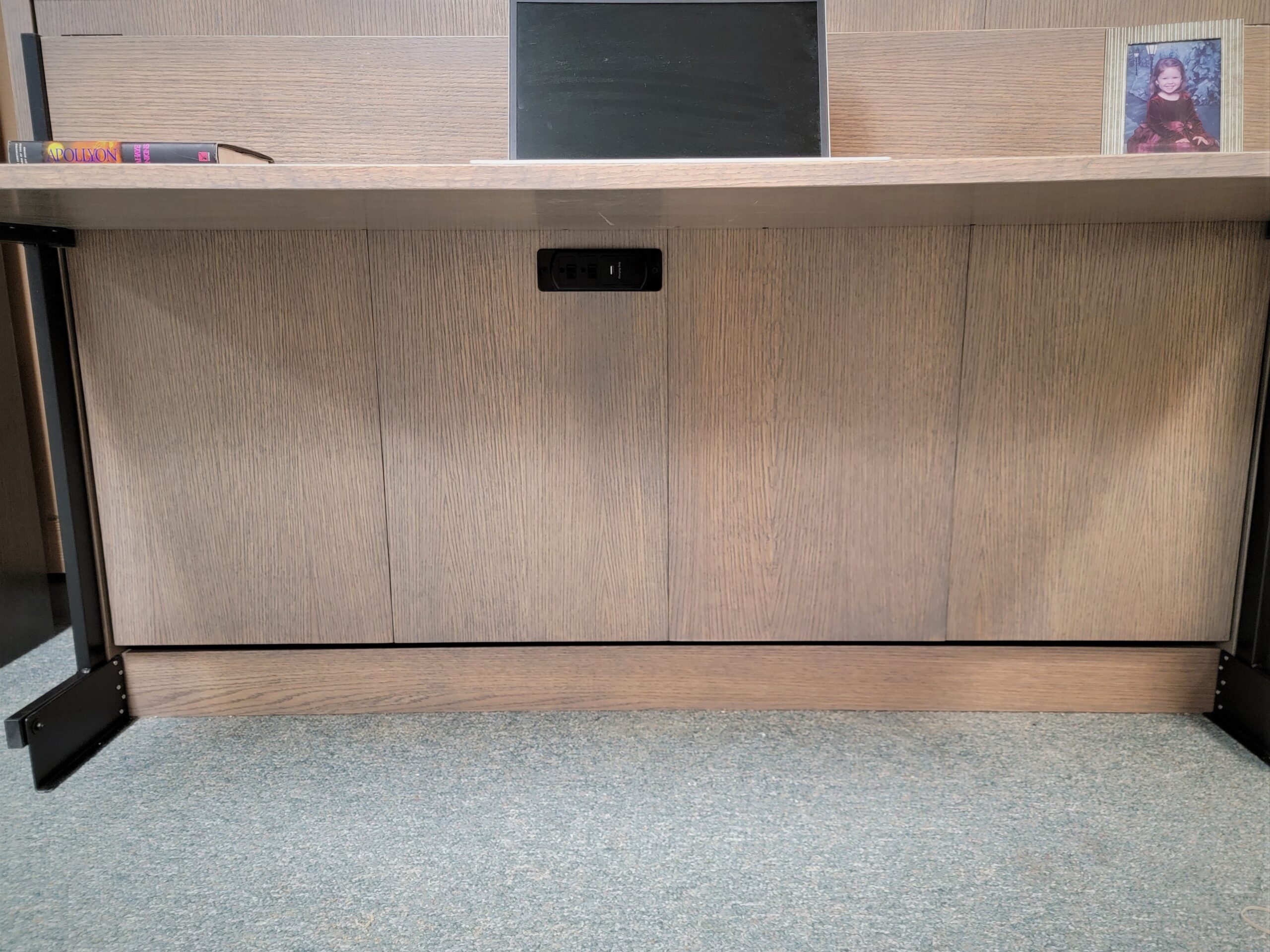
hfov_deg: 71.6
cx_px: 635
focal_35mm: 24
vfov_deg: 56.8
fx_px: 881
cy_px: 476
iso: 500
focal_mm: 6.7
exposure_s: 1/40
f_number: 1.8
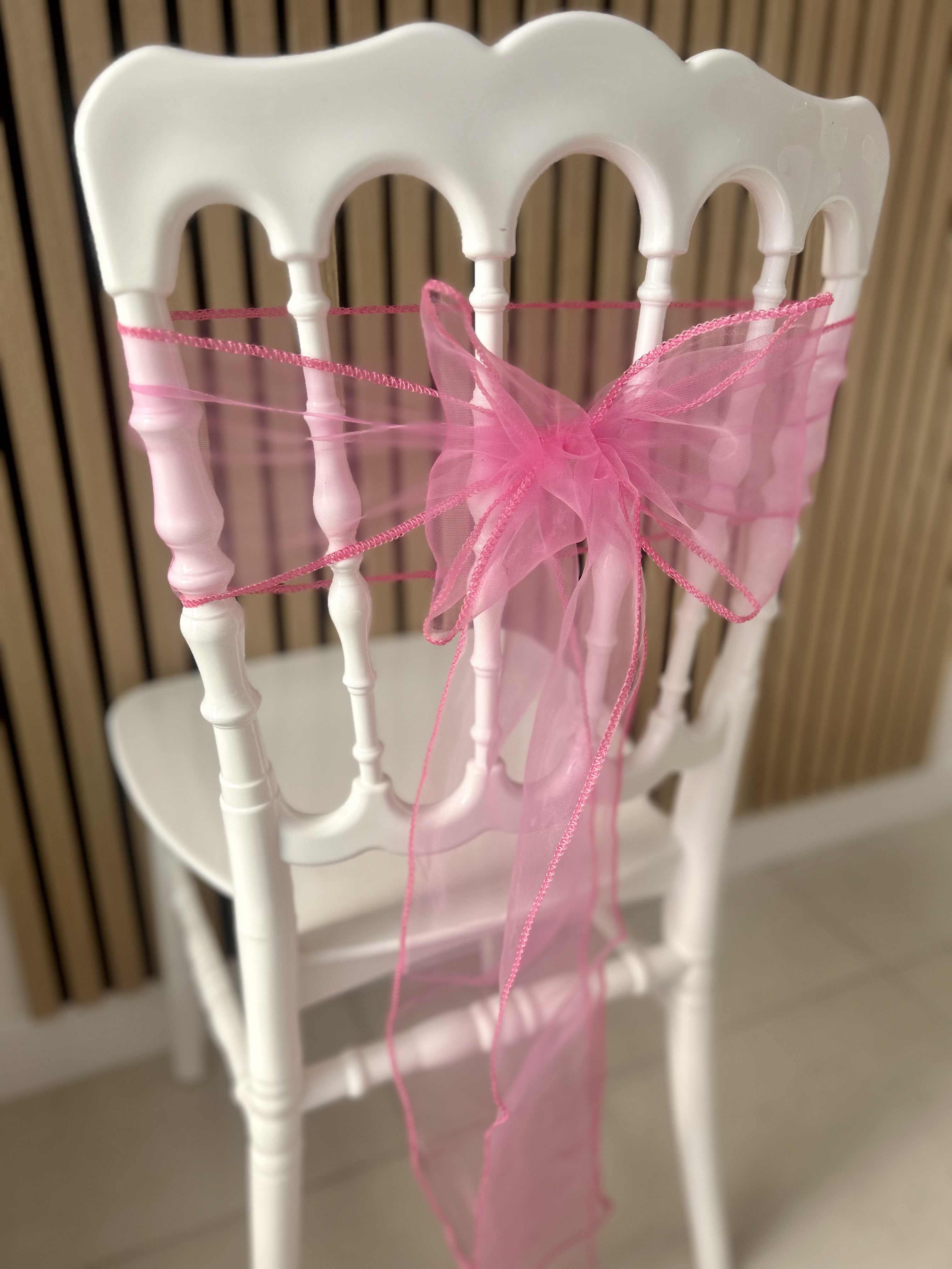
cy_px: 634
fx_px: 953
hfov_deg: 53.1
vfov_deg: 67.3
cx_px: 476
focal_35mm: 26
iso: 50
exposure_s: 1/1669
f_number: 1.5
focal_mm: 5.7
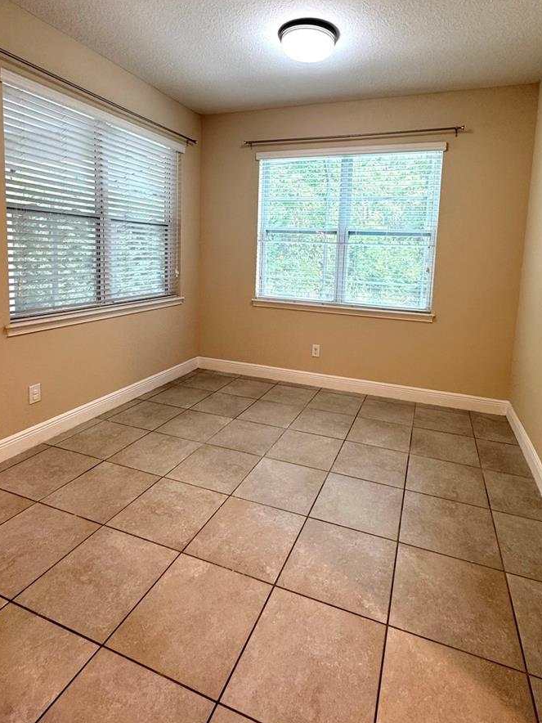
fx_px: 397
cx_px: 285
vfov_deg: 83.7
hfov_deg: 68.6
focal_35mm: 19
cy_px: 291
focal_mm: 2.22
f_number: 2.2
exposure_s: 1/120
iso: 160
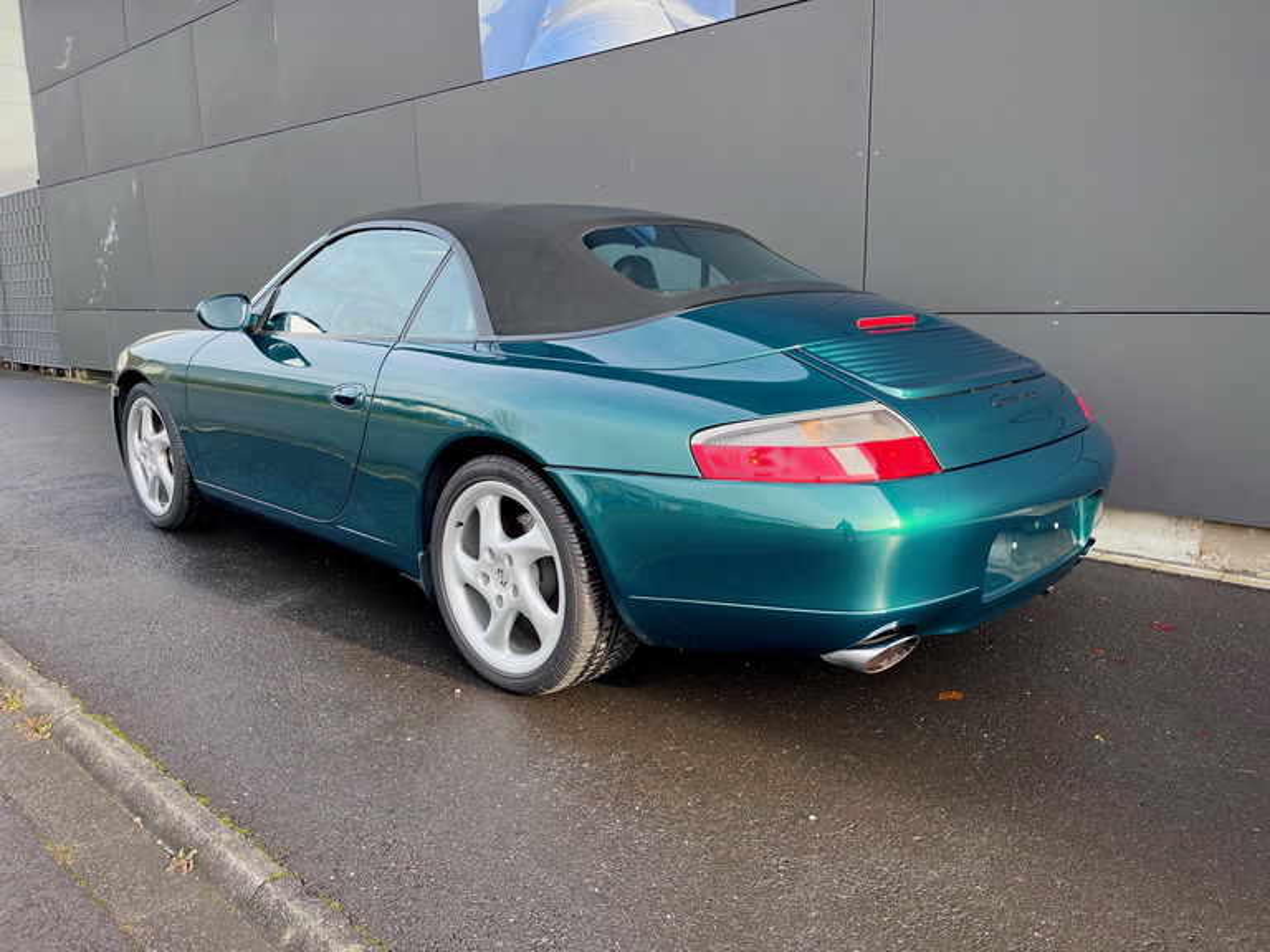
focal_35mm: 26
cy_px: 476
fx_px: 954
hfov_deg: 67.3
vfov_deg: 53.1
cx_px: 635
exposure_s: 1/208
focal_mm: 5.1
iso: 50
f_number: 1.6
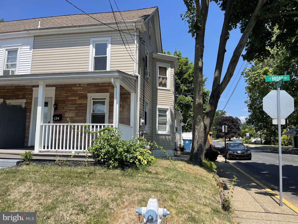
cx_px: 149
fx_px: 224
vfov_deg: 53.1
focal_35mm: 26
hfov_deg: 67.3
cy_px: 112
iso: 32
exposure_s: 1/2882
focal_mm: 4.2
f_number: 1.6
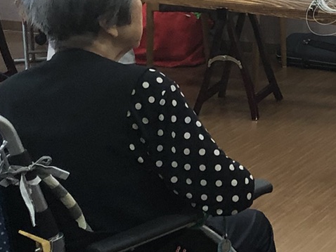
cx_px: 512
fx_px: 1164
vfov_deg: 12.1
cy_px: -44
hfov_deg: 15.1
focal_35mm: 120
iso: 40
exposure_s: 1/17
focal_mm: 3.99
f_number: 1.8
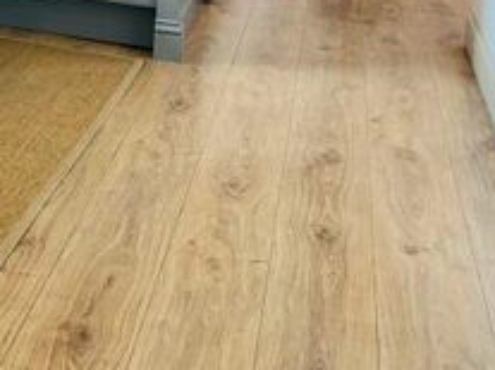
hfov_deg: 19.4
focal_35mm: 88
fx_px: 1258
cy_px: -206
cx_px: -253
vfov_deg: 15.3
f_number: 1.8
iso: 50
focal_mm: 4.25
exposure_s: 1/100
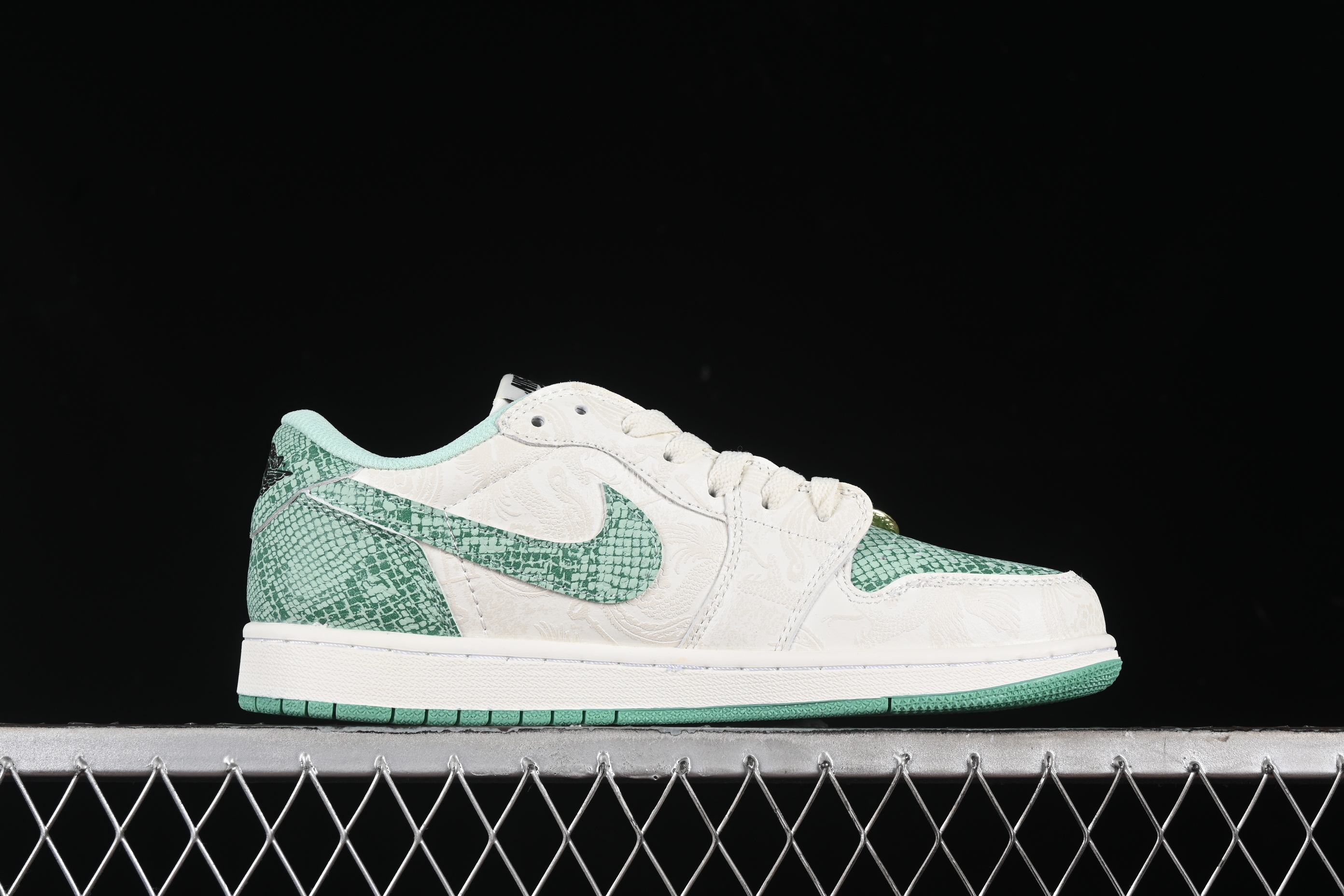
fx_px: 2800
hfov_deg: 27.0
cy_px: 448
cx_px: 672
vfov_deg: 18.2
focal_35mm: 75
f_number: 8
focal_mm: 50
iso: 160
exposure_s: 1/80
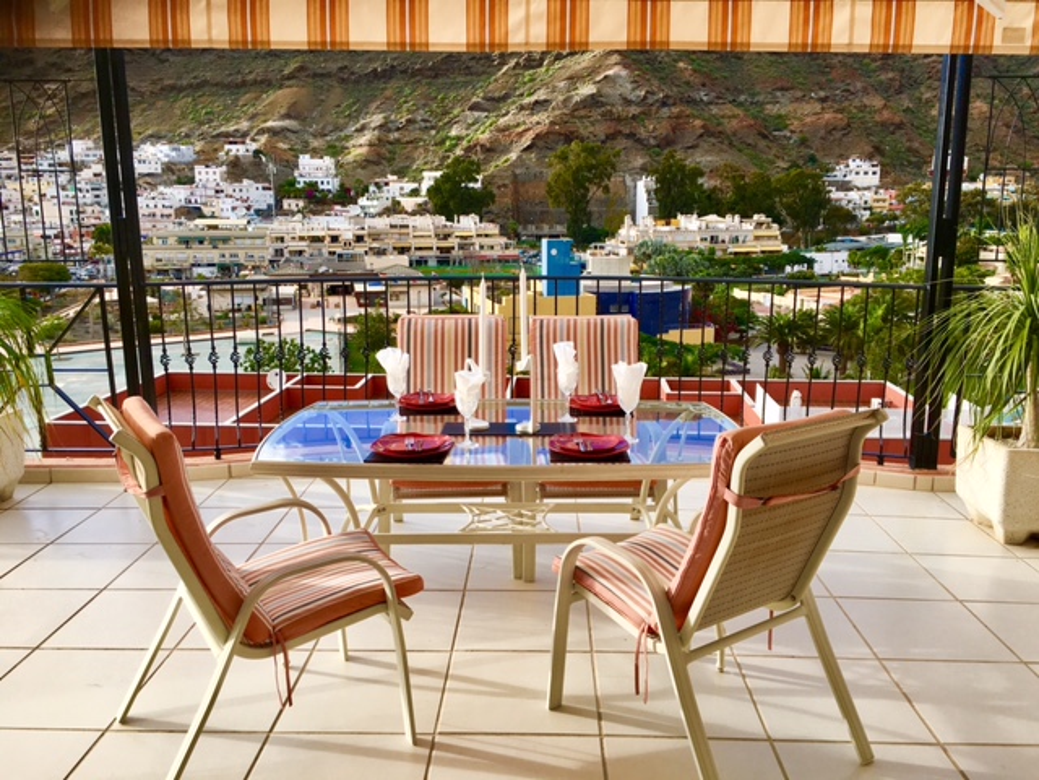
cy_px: 390
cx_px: 520
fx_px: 870
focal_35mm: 29
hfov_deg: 61.7
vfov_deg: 48.2
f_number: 2.2
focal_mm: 4.15
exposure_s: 1/625
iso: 25
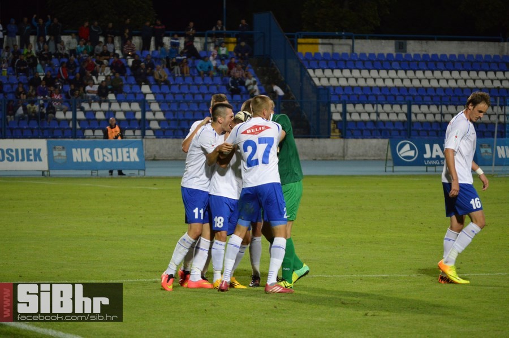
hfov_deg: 11.0
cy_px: 169
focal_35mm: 188
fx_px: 2648
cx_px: 254
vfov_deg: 7.3
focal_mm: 125
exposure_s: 1/200
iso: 1600
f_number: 5
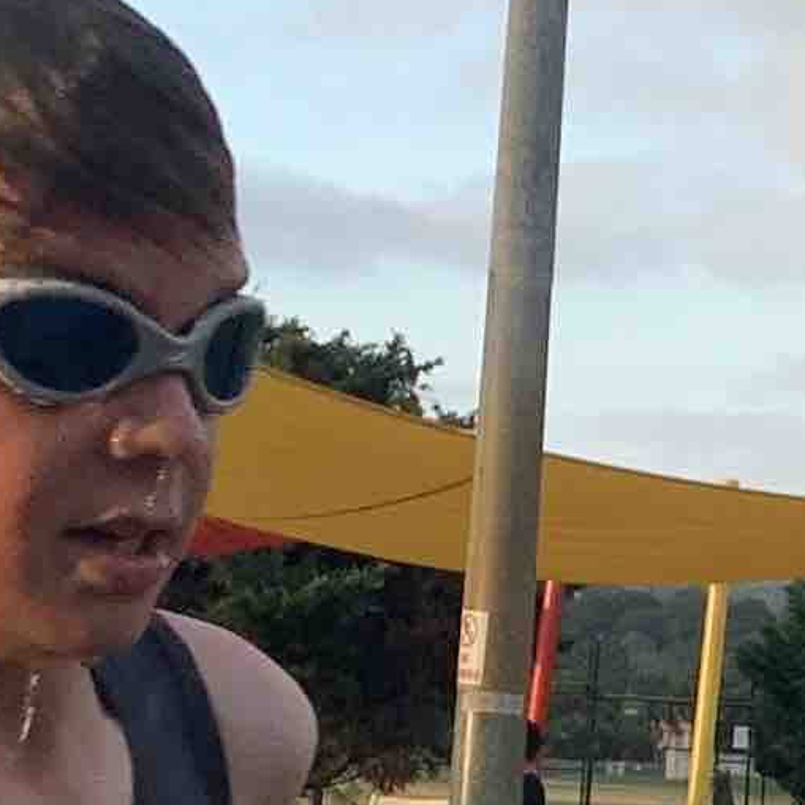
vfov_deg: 9.3
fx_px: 4788
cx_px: 954
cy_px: 1276
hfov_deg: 9.5
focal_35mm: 182
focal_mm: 4.25
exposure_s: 1/334
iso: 25
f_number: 1.8
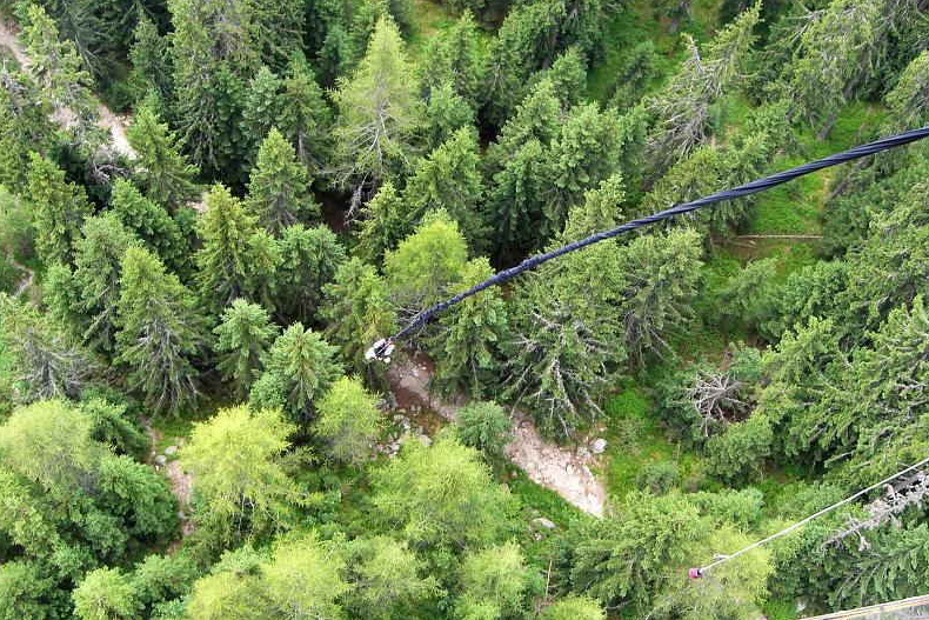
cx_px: 466
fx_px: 1032
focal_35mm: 40
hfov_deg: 48.5
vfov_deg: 33.4
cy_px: 347
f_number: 3.1
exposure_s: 1/80
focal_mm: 6.3
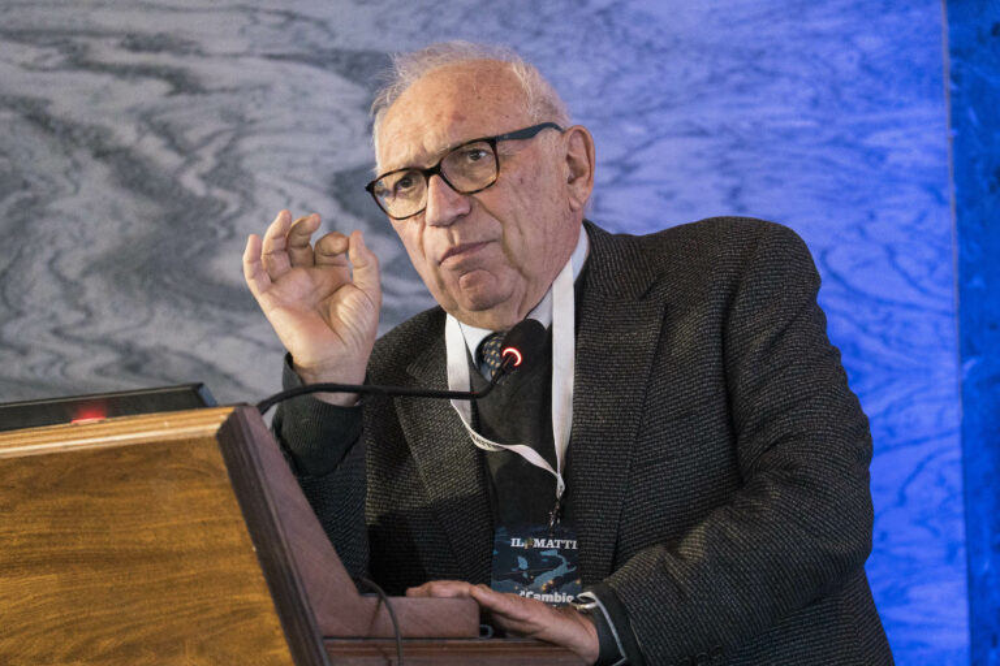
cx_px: 500
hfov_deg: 6.9
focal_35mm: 300
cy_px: 333
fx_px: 8333
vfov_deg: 4.6
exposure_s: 1/320
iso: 6400
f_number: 2.8
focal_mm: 200
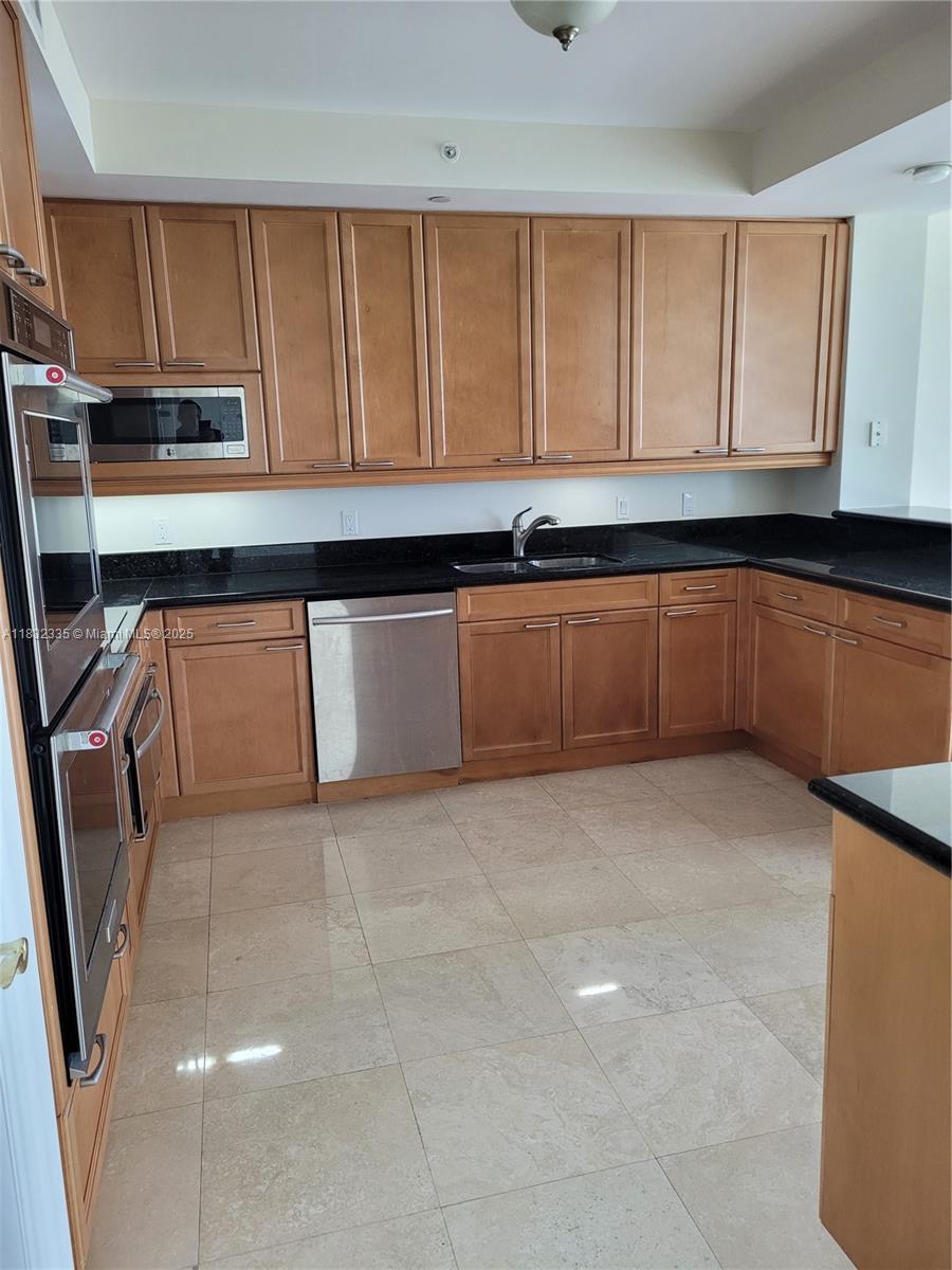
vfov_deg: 67.3
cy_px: 635
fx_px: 953
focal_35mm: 26
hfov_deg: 53.1
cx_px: 476
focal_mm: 5.4
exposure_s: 1/120
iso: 250
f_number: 1.8
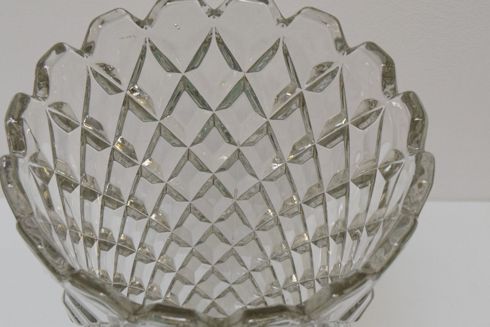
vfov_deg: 16.8
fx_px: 1103
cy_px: 241
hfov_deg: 25.0
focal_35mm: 81
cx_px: 218
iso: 1600
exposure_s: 1/200
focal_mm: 30
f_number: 7.1
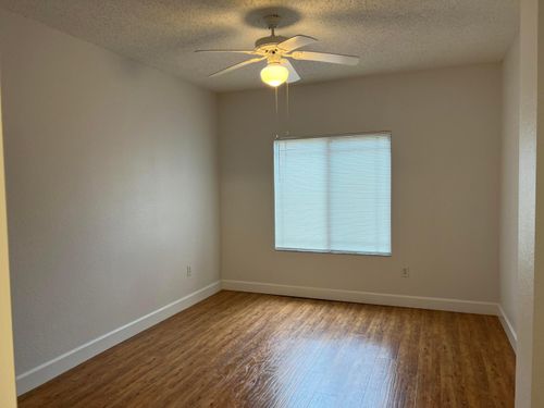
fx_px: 409
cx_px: 272
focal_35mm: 26
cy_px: 204
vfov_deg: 53.1
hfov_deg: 67.3
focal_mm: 5.7
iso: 125
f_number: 1.5
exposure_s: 1/120
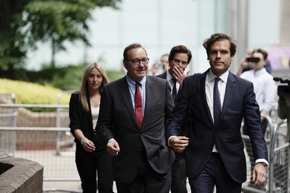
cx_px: 145
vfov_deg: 7.8
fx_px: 1409
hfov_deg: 11.7
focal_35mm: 175
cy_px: 96
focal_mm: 175
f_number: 2.8
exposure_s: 1/1250
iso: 400
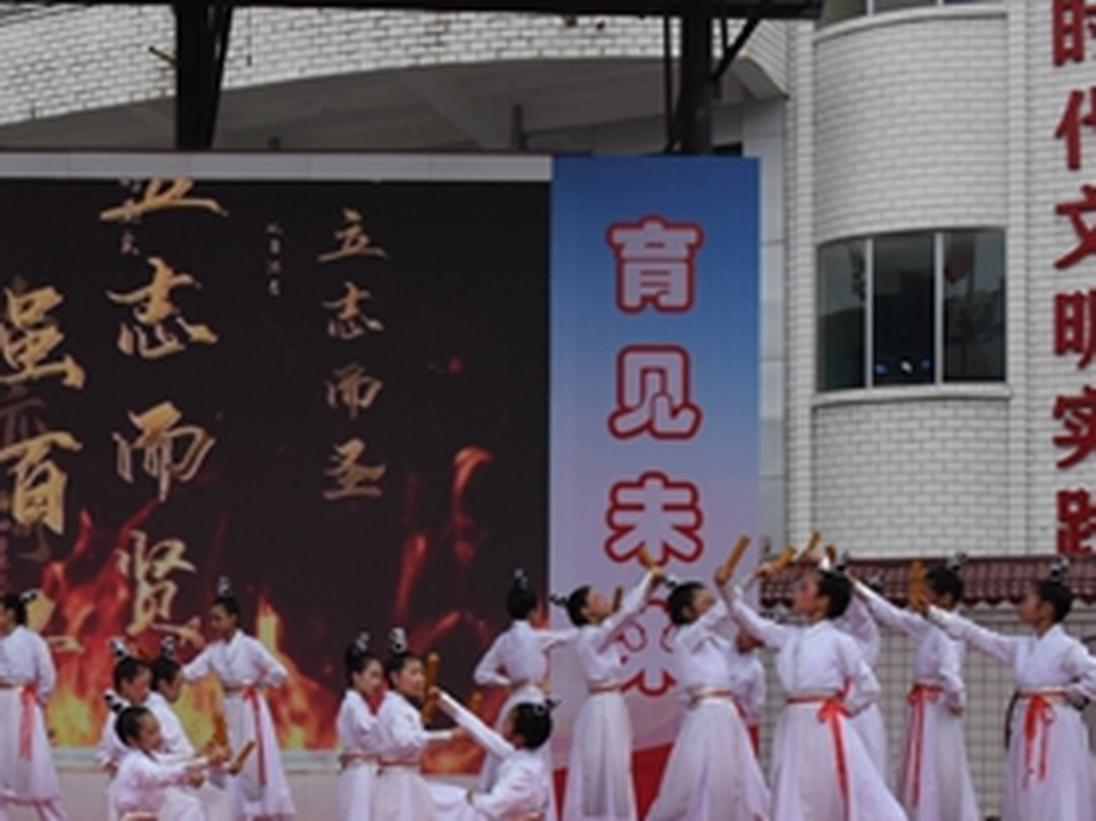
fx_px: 2409
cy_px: 623
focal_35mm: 76
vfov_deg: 19.2
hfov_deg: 24.5
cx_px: 4
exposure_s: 1/200
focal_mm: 23
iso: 100
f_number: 8
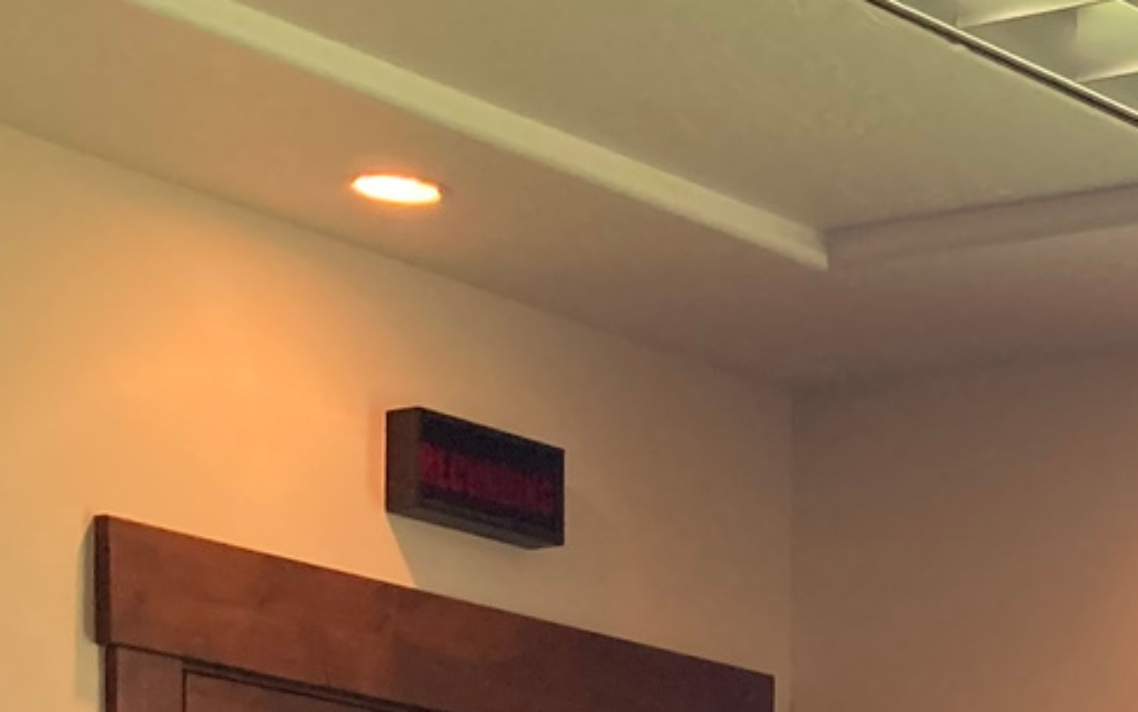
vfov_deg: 9.3
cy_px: 1773
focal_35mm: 125
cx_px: 1606
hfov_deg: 15.6
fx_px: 3878
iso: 50
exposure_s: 1/120
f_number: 1.8
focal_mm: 3.99
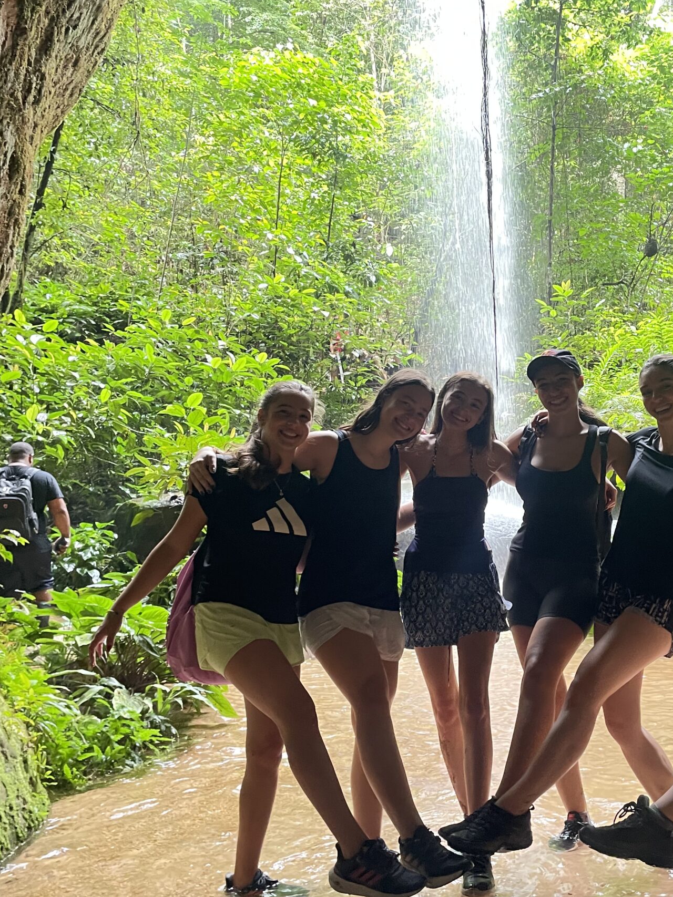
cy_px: 394
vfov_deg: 47.8
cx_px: 504
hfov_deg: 36.0
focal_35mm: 39
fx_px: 1011
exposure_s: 1/60
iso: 250
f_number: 1.6
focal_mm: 4.2
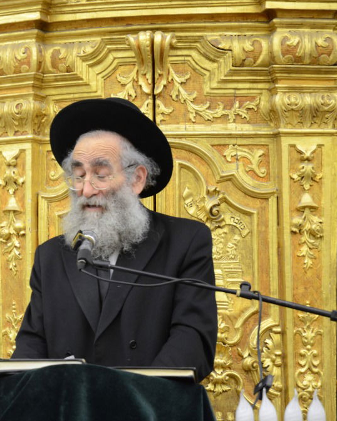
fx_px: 2267
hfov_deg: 8.5
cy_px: 211
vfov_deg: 10.6
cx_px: 36
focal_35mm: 182
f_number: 5.6
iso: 1250
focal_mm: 85
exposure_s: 1/100
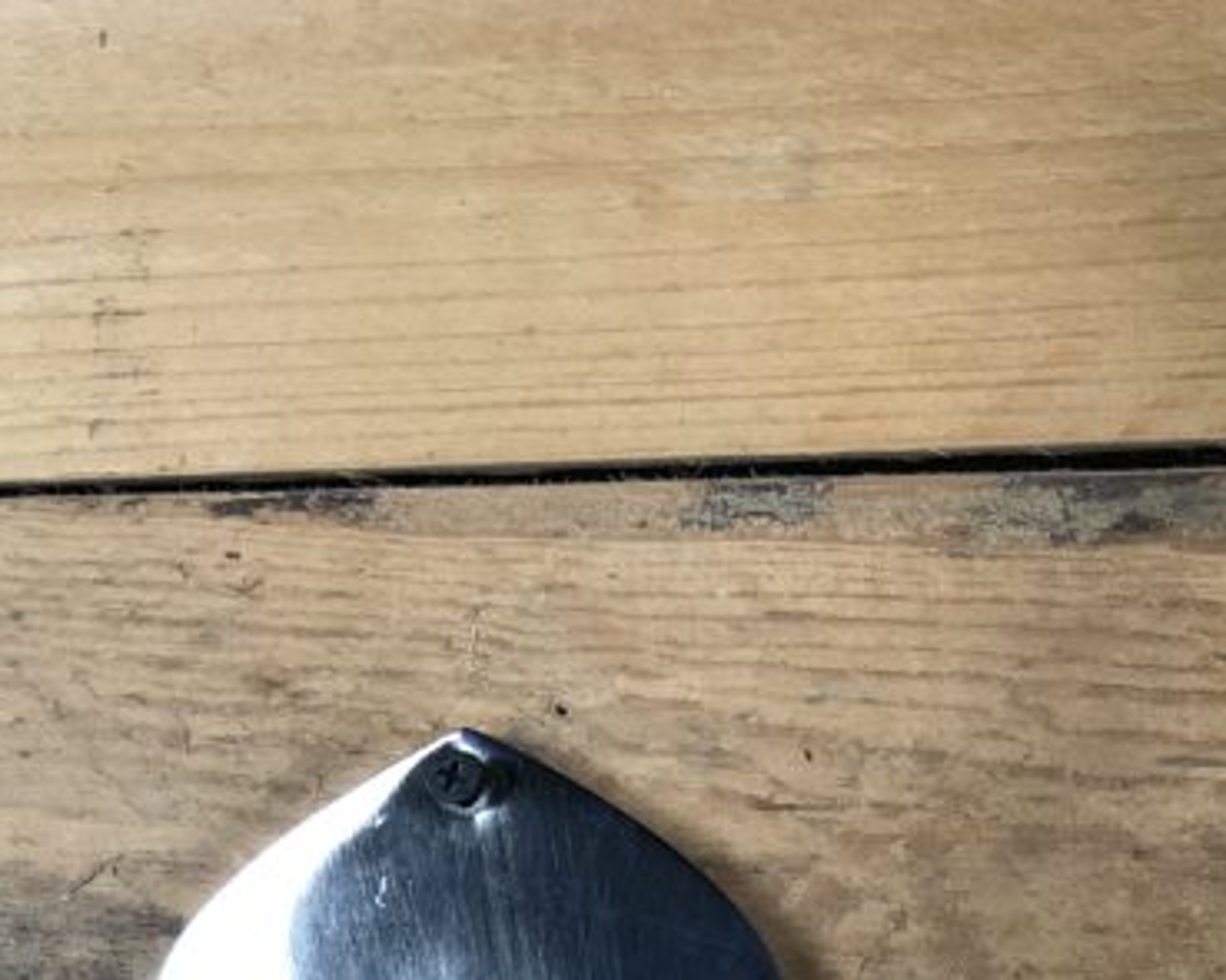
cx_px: 678
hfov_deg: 13.7
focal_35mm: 141
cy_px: 1143
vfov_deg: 10.8
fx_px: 5115
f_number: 2.4
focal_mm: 6
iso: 50
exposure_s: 1/50
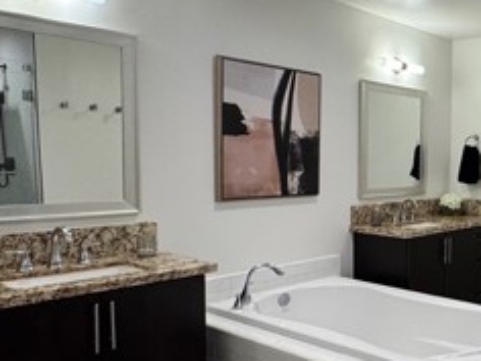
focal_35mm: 38
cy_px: 194
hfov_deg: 39.5
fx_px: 528
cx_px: 536
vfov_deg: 37.7
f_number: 2.2
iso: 200
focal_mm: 2.22
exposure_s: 1/100
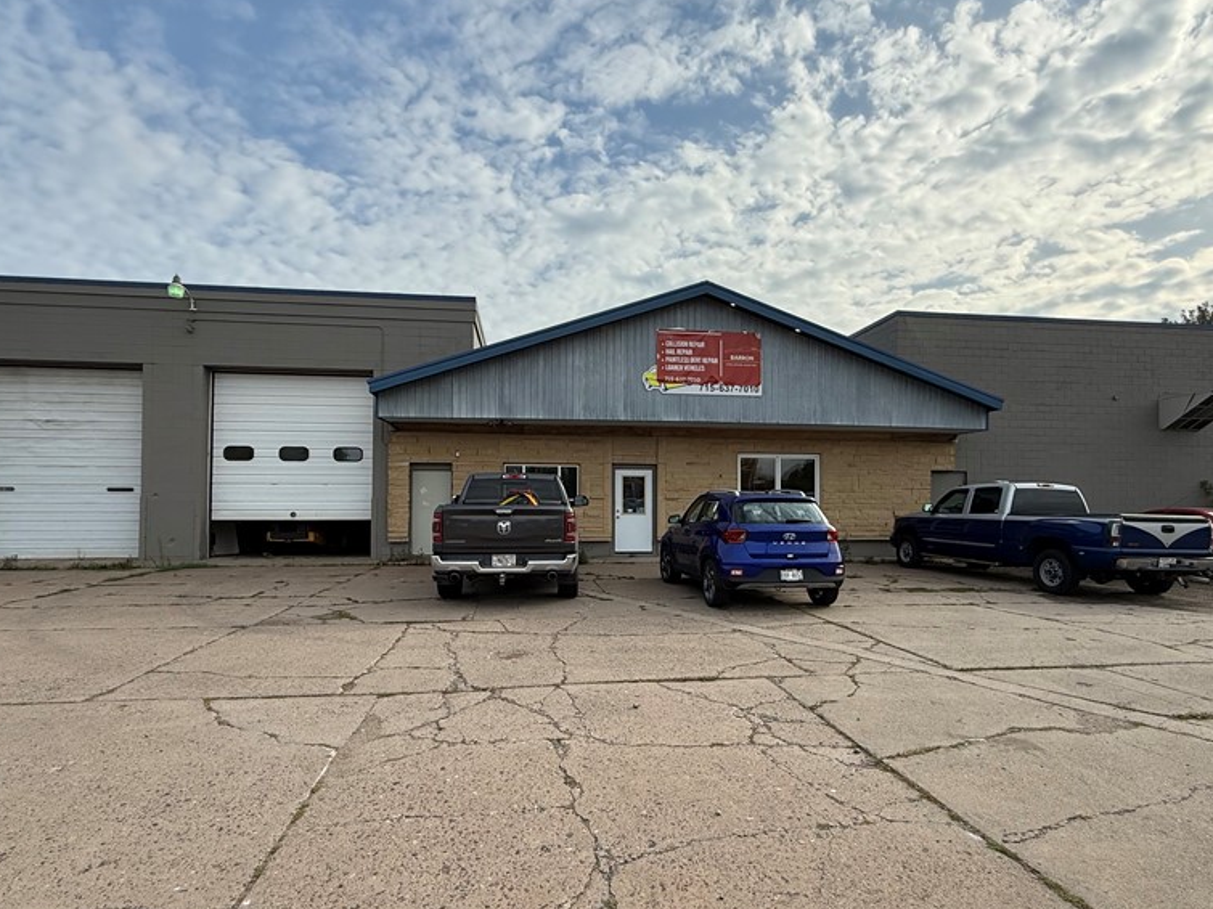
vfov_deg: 68.6
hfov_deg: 84.7
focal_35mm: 19
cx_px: 622
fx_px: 666
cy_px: 491
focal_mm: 2.22
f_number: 2.2
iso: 80
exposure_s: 1/2237
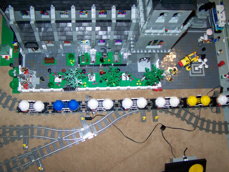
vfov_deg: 37.7
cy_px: 86
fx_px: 251
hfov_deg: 49.0
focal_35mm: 38
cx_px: 114
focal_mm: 6.3
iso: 200
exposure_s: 1/30
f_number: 2.8
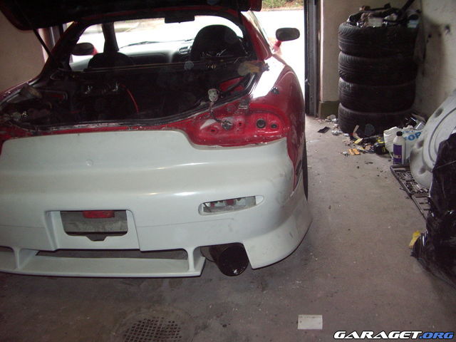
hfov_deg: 52.6
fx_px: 461
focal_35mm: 35
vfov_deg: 40.7
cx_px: 228
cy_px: 171
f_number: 2.6
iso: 200
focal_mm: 5.8
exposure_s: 1/40
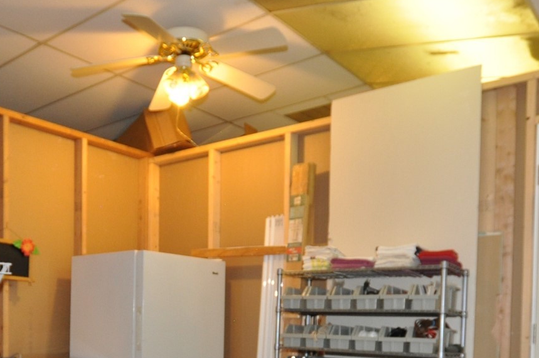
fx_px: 586
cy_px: 329
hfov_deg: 48.6
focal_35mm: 39
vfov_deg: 32.1
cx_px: 181
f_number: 4
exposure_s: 1/60
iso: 800
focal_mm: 11
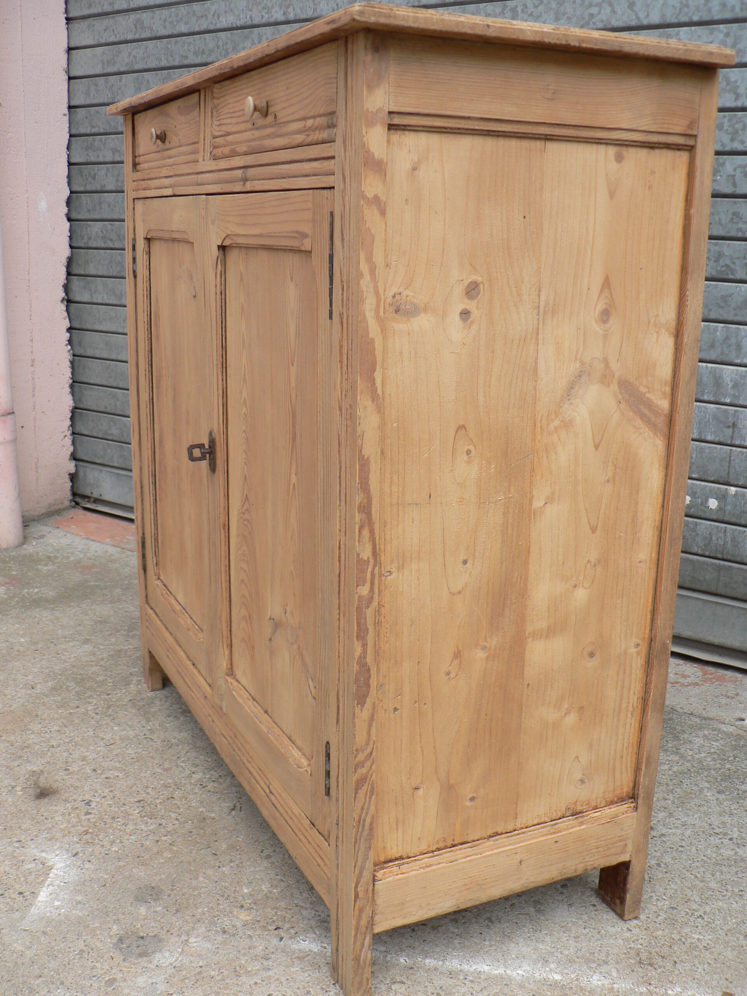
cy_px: 498
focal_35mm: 36
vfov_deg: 51.4
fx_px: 1036
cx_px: 374
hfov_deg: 39.7
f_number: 2.8
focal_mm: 6
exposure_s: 1/250
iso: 80
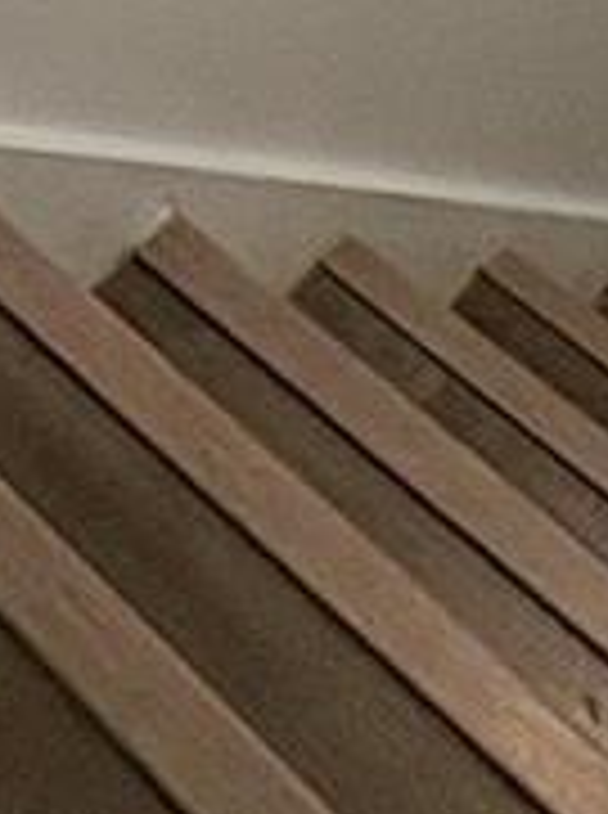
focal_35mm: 93
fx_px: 2186
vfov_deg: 11.8
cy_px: -1565
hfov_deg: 13.6
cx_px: -590
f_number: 2.2
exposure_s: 1/120
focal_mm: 2.22
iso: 160
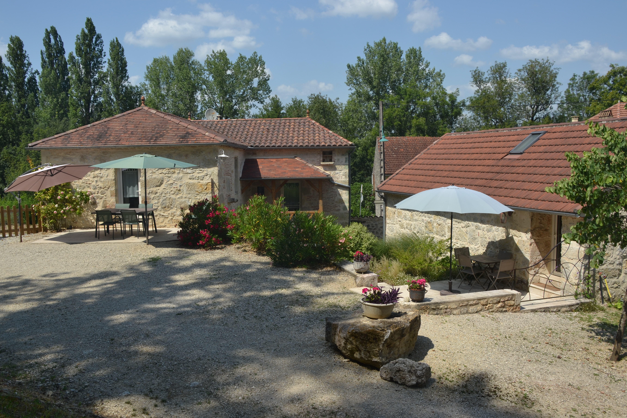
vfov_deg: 43.6
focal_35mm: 30
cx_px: 314
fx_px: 522
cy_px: 209
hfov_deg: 61.9
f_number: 8
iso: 100
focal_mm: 20
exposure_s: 1/250
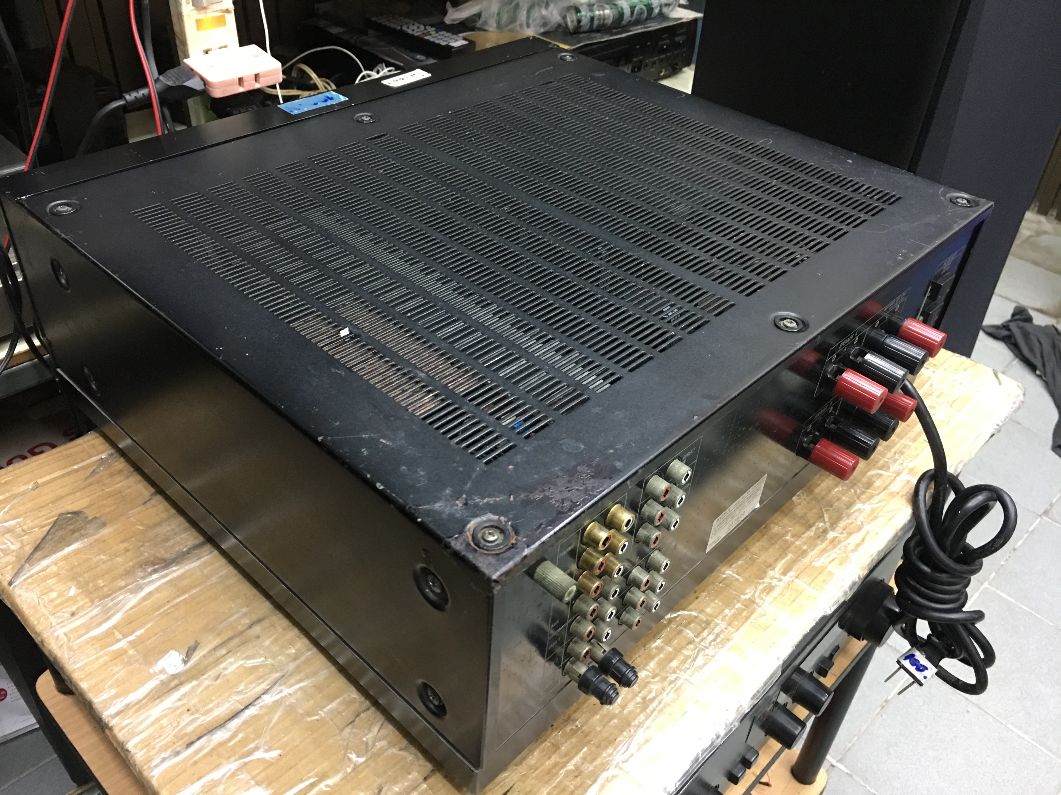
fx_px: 889
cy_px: 398
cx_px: 530
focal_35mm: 29
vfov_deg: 48.2
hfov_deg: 61.7
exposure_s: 1/10
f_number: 2.2
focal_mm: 4.15
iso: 100
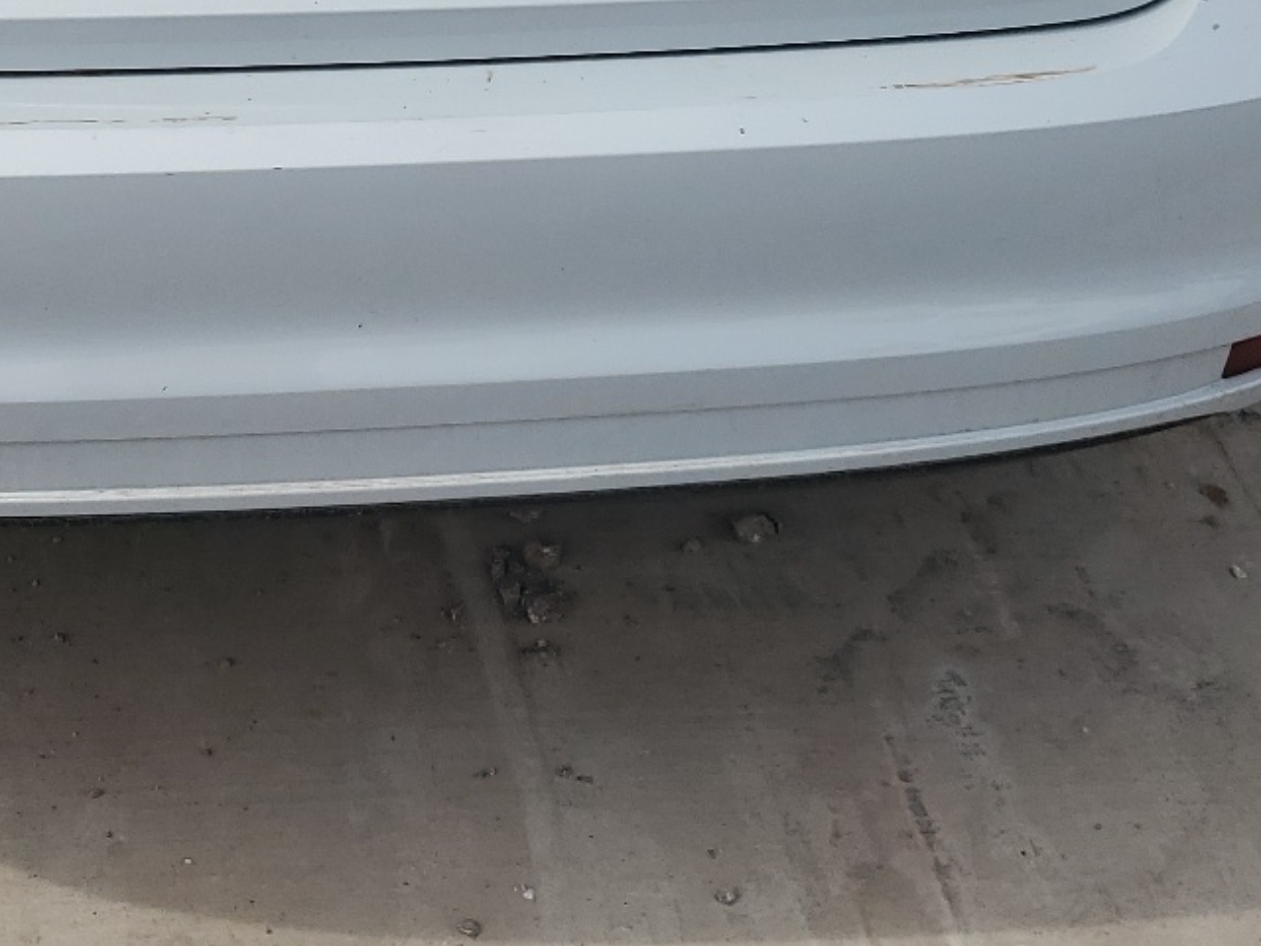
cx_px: 437
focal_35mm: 65
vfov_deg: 21.5
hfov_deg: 29.6
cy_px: -87
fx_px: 2368
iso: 50
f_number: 1.5
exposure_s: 1/2500
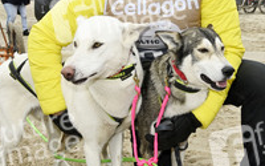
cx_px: 156
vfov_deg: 21.3
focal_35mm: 61
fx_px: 441
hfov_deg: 33.4
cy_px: 78
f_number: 11
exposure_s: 1/250
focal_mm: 30
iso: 1000
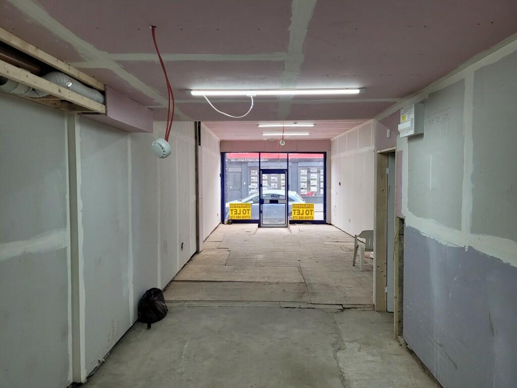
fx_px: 388
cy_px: 194
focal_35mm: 26
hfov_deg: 67.3
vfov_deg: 53.1
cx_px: 258
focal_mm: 5.4
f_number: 1.8
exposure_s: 1/100
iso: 64
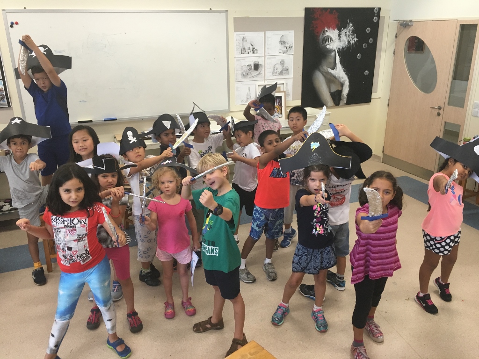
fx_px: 401
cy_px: 180
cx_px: 240
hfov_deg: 61.7
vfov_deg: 48.2
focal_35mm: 29
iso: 64
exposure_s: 1/33
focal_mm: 4.15
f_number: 2.2
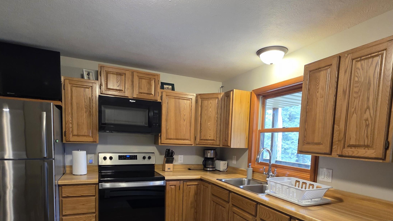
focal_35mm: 20
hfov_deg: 86.6
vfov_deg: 53.8
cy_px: 160
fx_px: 208
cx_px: 198
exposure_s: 1/60
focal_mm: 2.2
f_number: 1.9
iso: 400
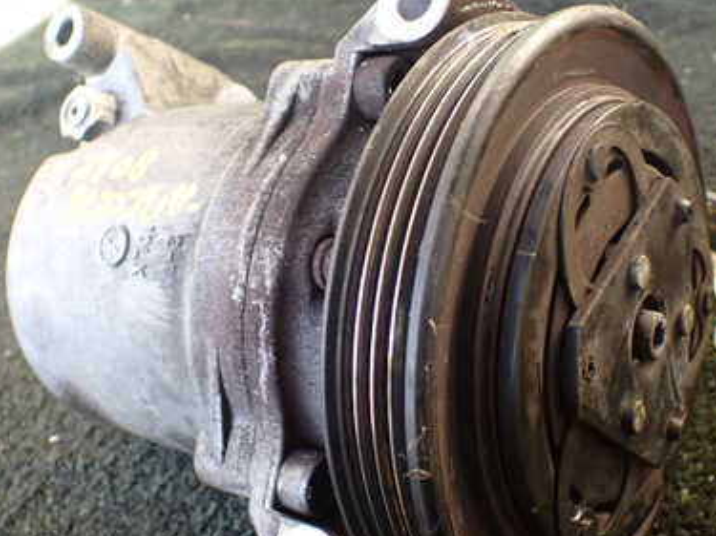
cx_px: 338
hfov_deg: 39.7
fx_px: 993
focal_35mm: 48
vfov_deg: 30.2
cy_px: 273
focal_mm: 5.4
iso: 250
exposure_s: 1/125
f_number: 2.3
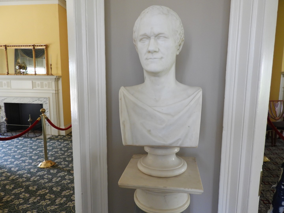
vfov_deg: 56.8
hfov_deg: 71.6
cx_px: 142
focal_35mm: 24
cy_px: 106
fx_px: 197
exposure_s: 1/30
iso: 250
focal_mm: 4.3
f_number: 3.3
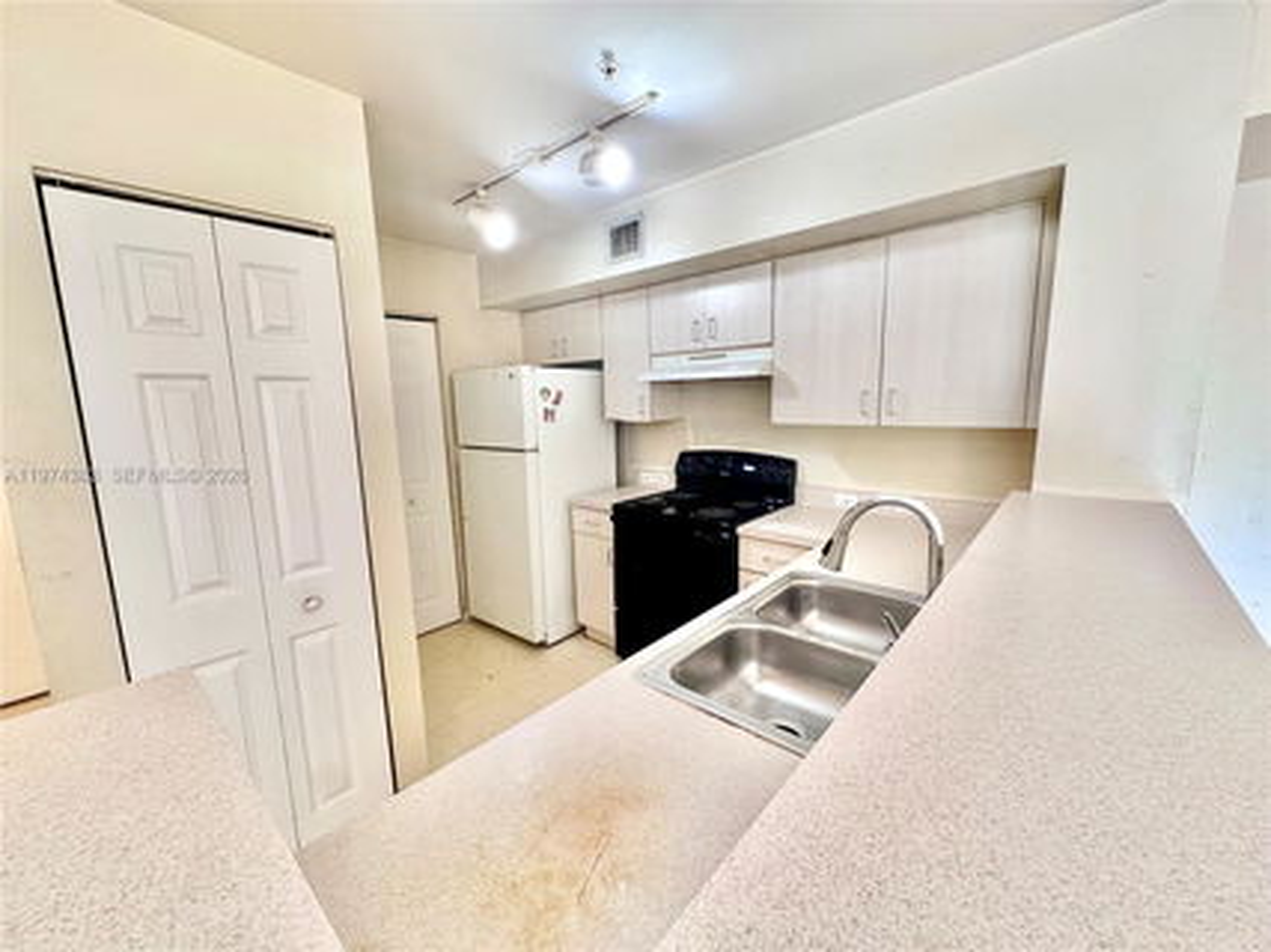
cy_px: 476
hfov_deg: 102.1
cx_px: 636
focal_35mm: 14
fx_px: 514
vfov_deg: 85.6
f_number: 2.2
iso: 160
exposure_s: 1/60
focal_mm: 2.22
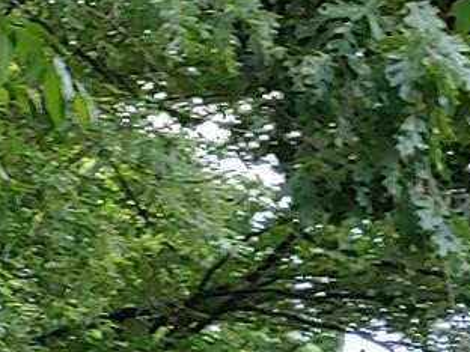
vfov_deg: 4.5
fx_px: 4453
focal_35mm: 328
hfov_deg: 5.7
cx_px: -905
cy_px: 716
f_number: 2.4
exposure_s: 1/40
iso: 50
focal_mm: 5.88
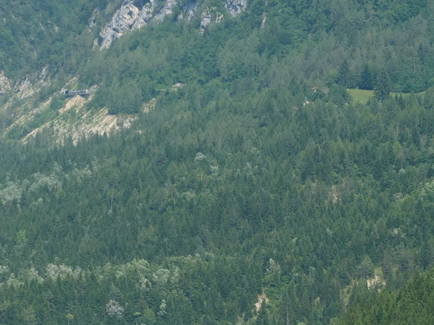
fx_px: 3662
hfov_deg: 6.8
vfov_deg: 5.0
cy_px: 501
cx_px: 356
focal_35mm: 292
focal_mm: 40
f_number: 5.6
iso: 200
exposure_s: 1/800
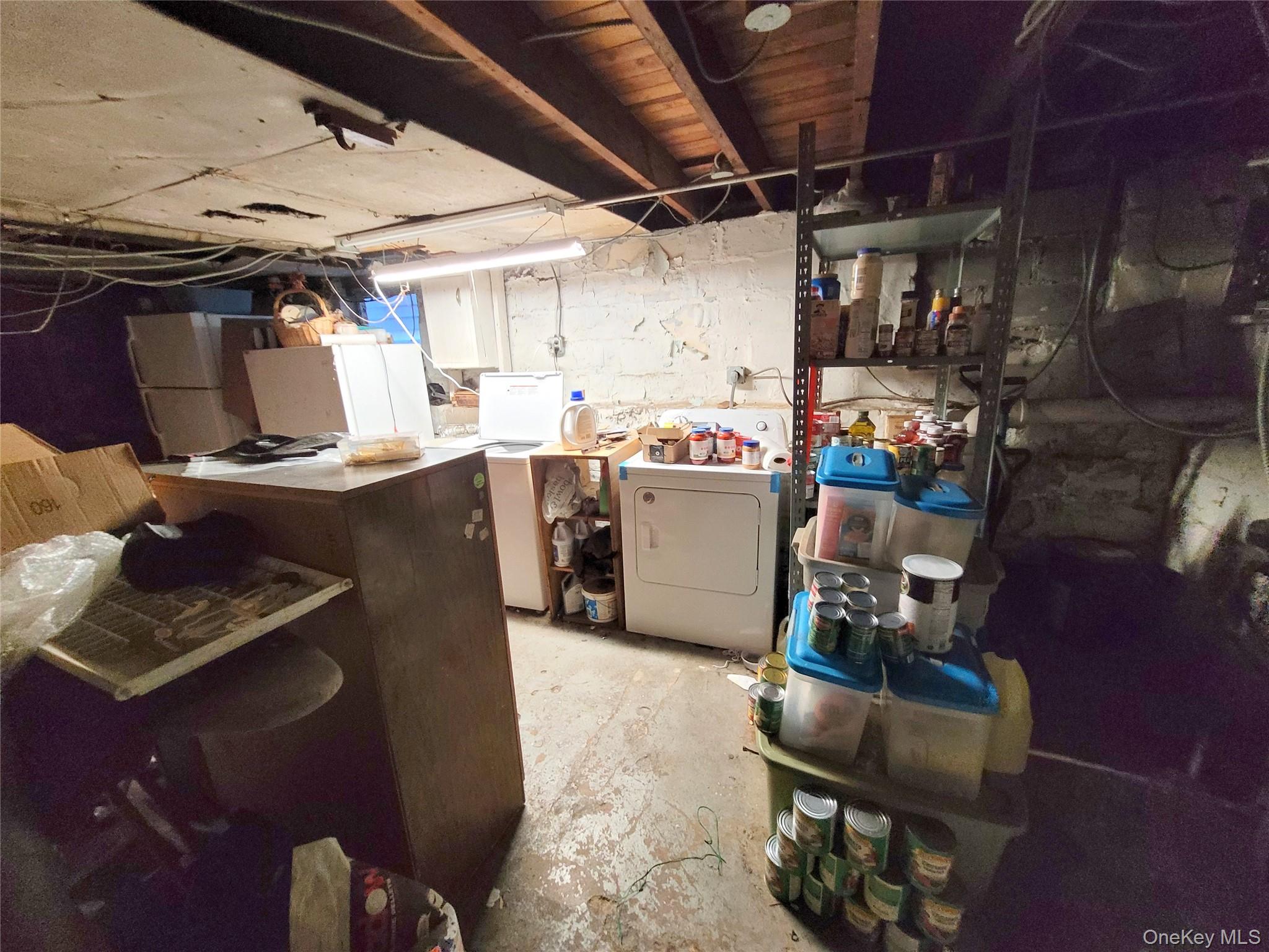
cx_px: 634
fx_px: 477
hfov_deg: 106.2
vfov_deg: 89.9
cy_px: 476
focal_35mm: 13
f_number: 2.2
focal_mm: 1.74
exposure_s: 1/40
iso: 320
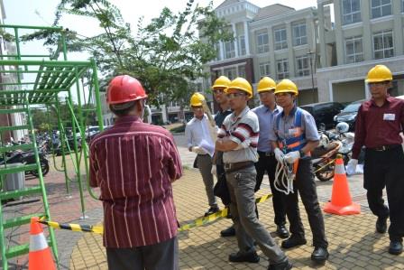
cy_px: 135
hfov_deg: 67.4
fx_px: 303
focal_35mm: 27
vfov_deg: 48.0
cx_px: 202
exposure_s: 1/200
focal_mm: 18
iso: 100
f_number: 7.1
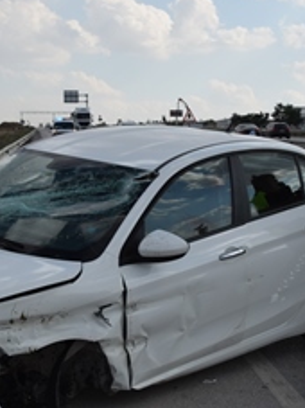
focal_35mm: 85
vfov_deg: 22.9
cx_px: 169
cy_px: 245
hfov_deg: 17.3
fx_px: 1004
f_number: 11
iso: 100
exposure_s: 1/200
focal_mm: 21
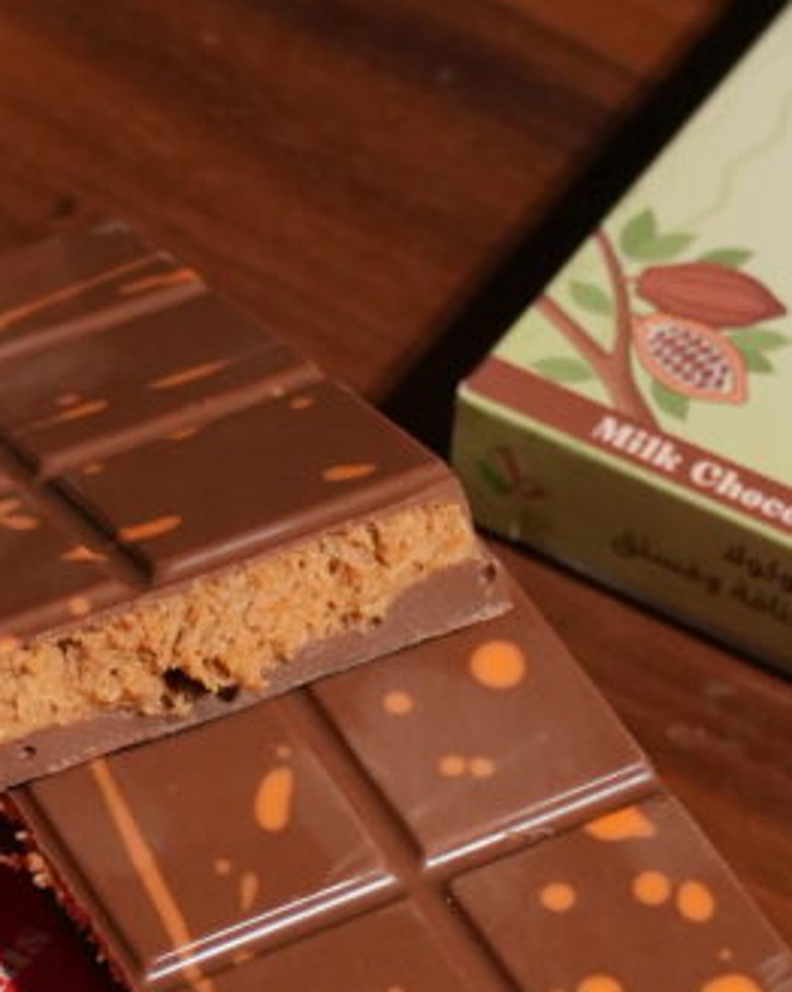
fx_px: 4634
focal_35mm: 158
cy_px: 1255
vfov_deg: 11.9
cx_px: 36
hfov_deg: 9.7
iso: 1250
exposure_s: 1/2000
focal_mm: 31
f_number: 4
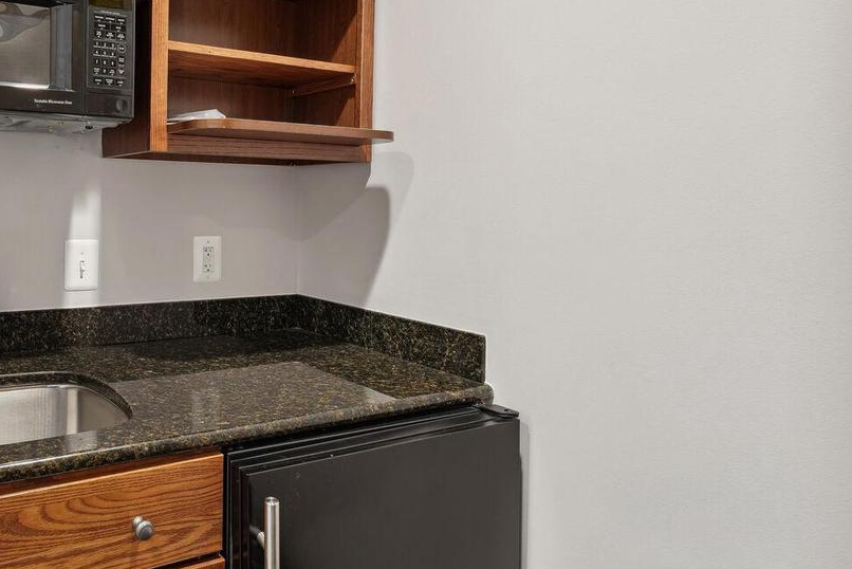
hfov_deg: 63.5
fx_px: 592
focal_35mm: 25
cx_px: 140
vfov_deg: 50.7
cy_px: 209
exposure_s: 1/3.33
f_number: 8
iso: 400
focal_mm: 14
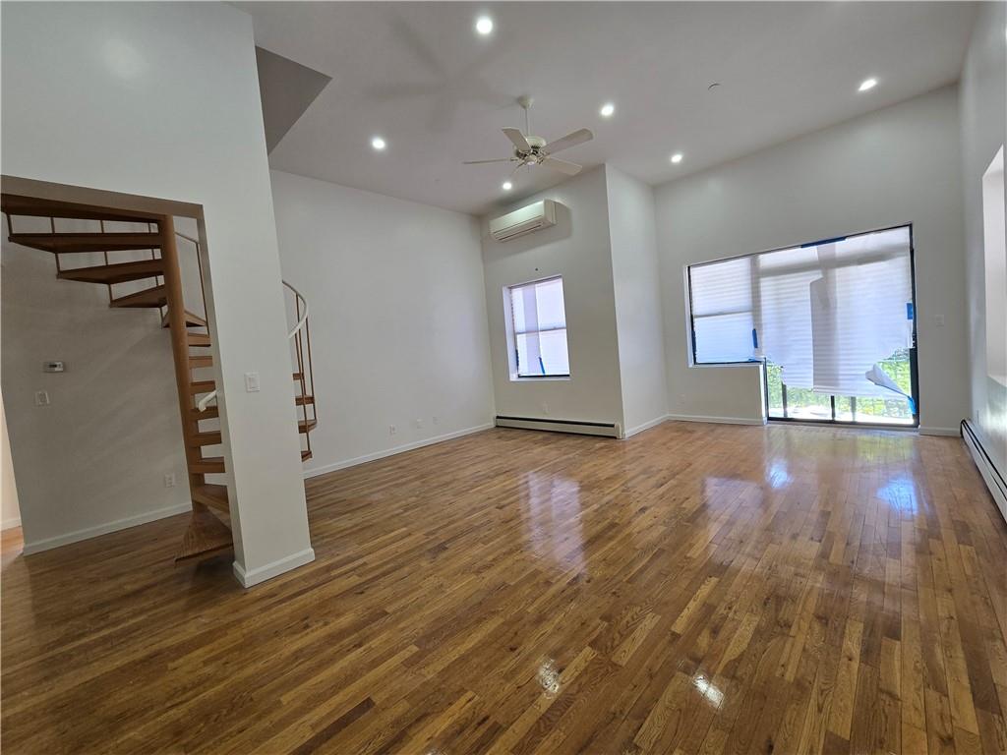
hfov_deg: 106.2
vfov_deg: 89.9
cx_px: 504
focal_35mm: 13
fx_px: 378
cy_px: 378
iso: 50
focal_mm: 2.2
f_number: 2.2
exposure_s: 1/60
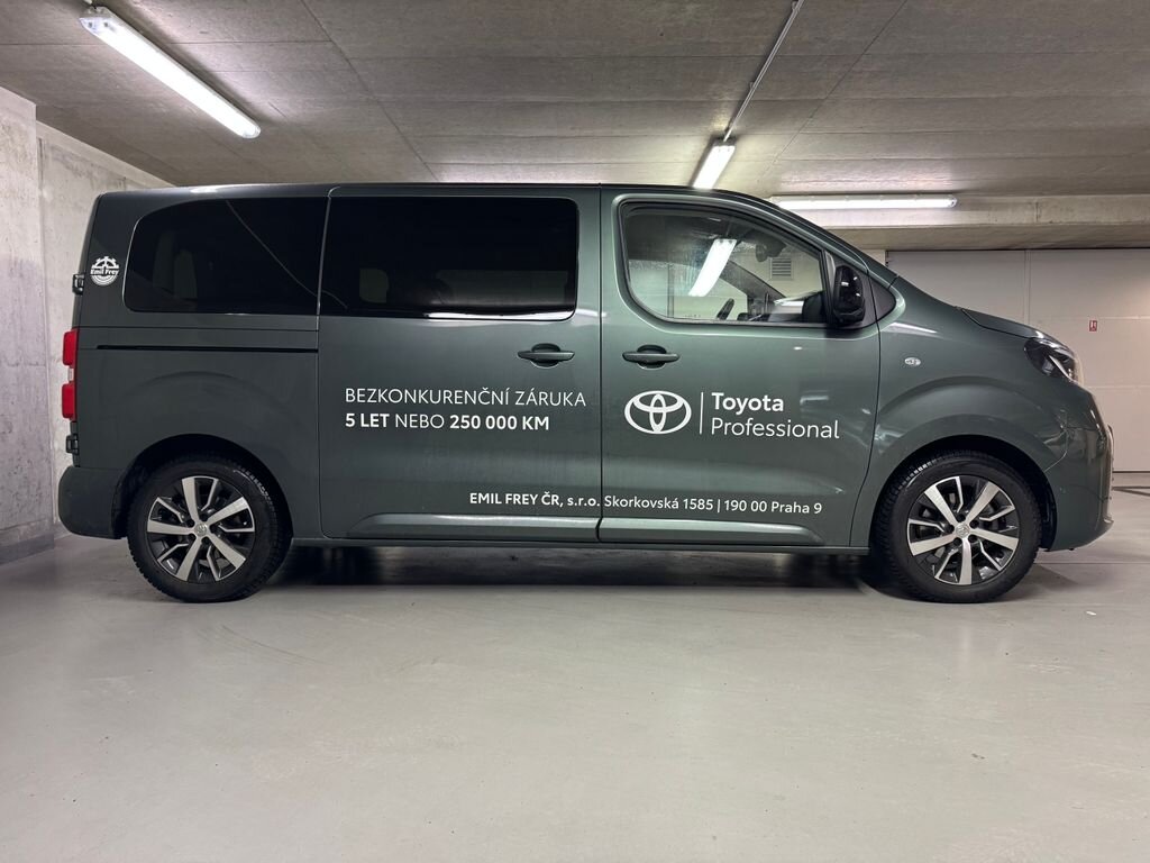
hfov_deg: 71.6
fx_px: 797
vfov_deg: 56.8
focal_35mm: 24
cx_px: 575
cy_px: 432
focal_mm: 6.76
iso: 320
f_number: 1.78
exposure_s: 1/50
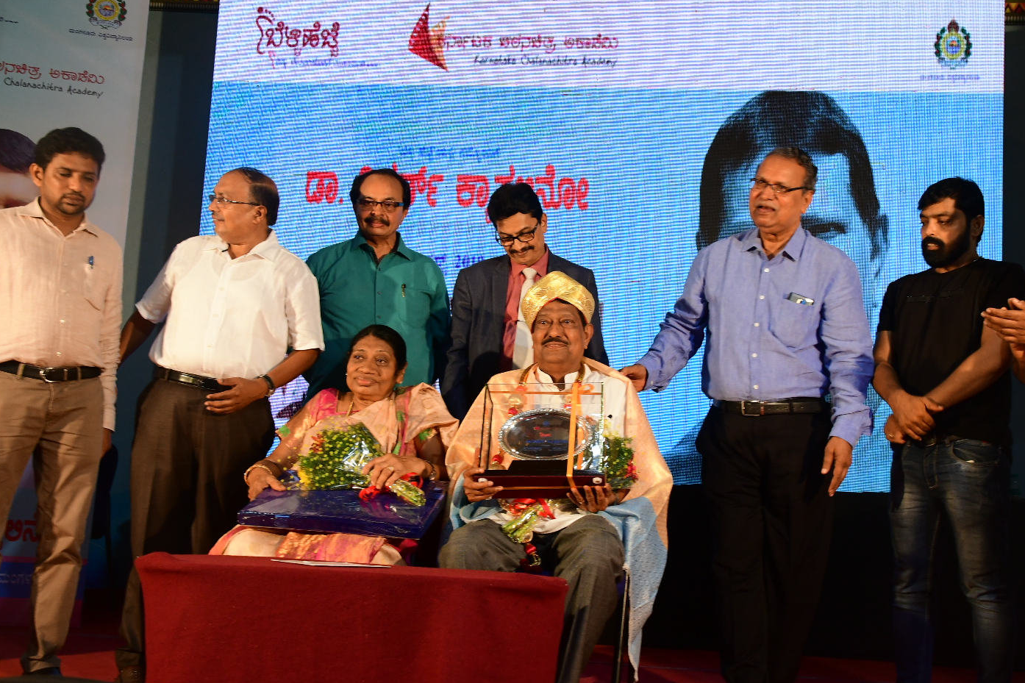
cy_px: 347
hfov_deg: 44.8
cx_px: 567
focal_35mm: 44
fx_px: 1241
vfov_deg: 30.8
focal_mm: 25
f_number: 5.6
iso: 1250
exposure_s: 1/60
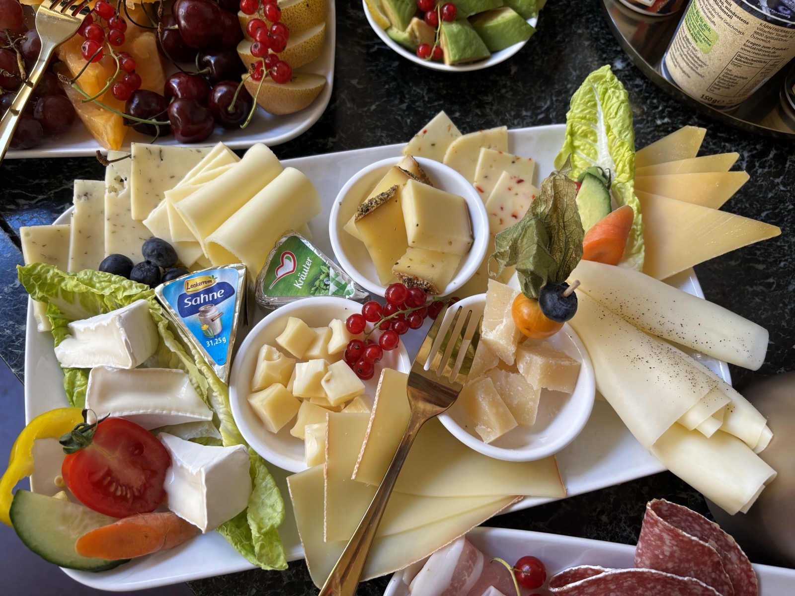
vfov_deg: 53.1
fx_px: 597
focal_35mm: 26
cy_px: 298
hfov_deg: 67.3
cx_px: 398
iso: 125
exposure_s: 1/100
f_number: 1.6
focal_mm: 5.96
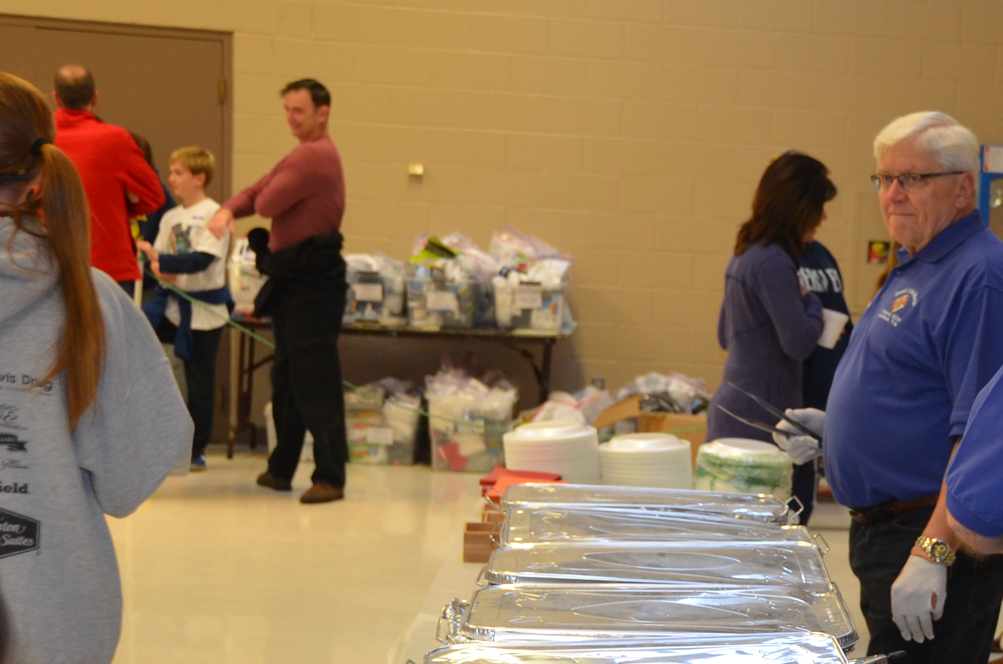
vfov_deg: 15.1
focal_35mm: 90
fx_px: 2501
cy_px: 489
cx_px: 912
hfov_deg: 22.1
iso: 720
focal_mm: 31
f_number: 4
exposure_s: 1/60
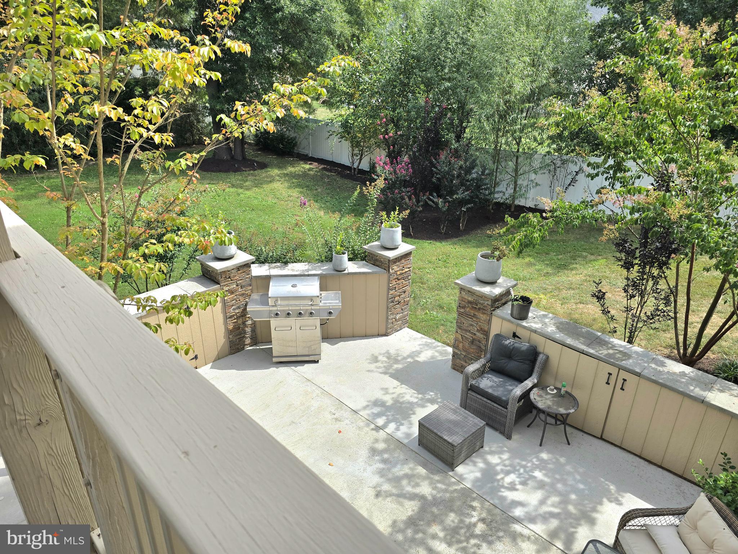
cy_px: 277
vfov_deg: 58.9
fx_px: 490
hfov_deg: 73.9
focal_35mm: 23
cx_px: 369
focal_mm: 6.3
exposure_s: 1/526
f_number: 1.7
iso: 12
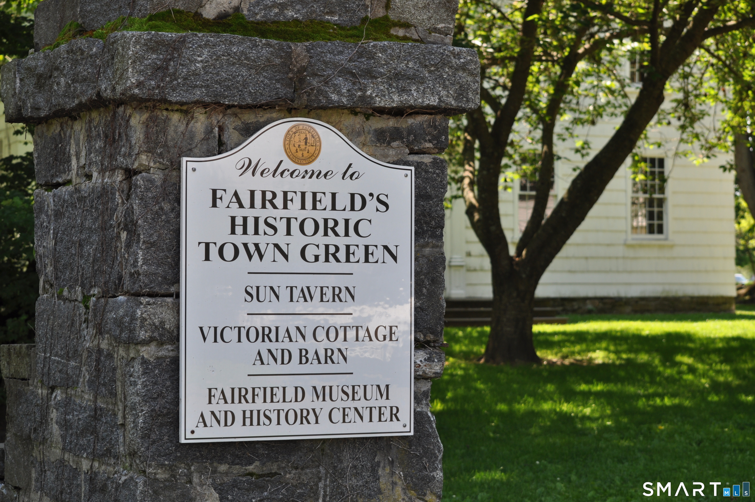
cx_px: 378
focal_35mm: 82
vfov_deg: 16.5
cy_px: 251
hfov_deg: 24.6
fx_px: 1728
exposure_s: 1/160
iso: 200
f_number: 6.3
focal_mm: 55
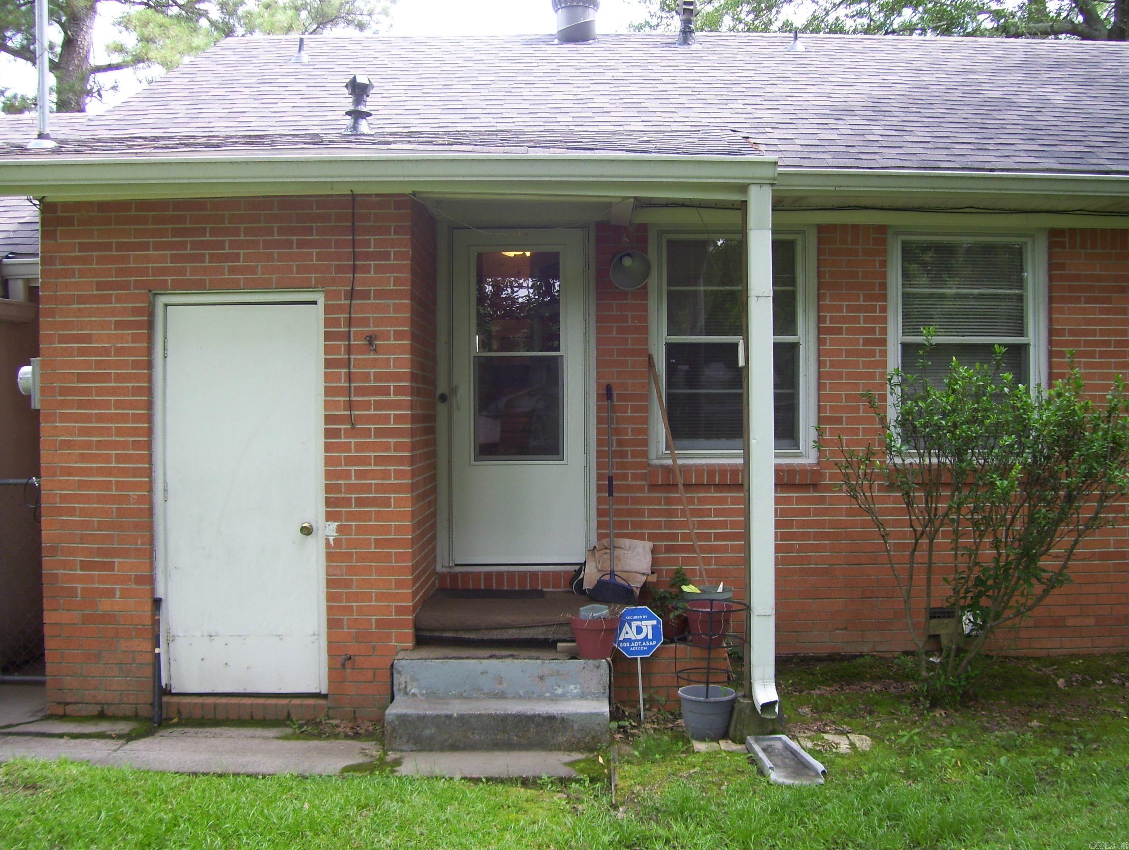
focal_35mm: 36
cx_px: 564
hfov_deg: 51.3
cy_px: 425
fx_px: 1176
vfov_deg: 39.7
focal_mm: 6
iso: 80
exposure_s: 1/125
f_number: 2.7
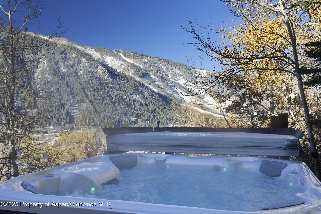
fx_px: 339
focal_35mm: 38
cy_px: 107
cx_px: 160
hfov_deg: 50.7
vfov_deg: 35.1
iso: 320
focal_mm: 38
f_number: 7.1
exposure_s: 1/400
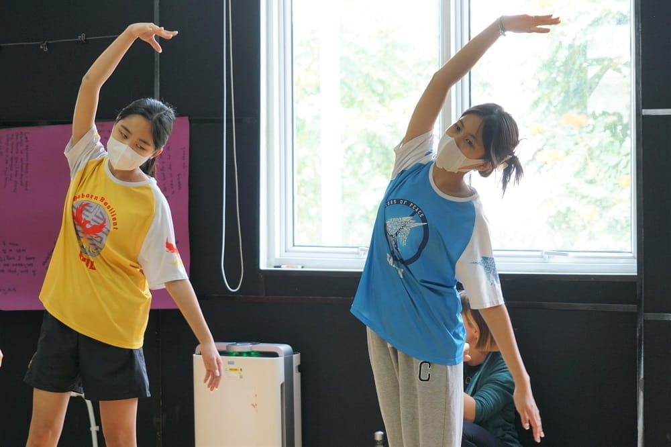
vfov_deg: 16.6
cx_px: 336
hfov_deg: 24.8
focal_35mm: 82
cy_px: 224
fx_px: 1528
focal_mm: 82
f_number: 5.6
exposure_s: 1/100
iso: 800
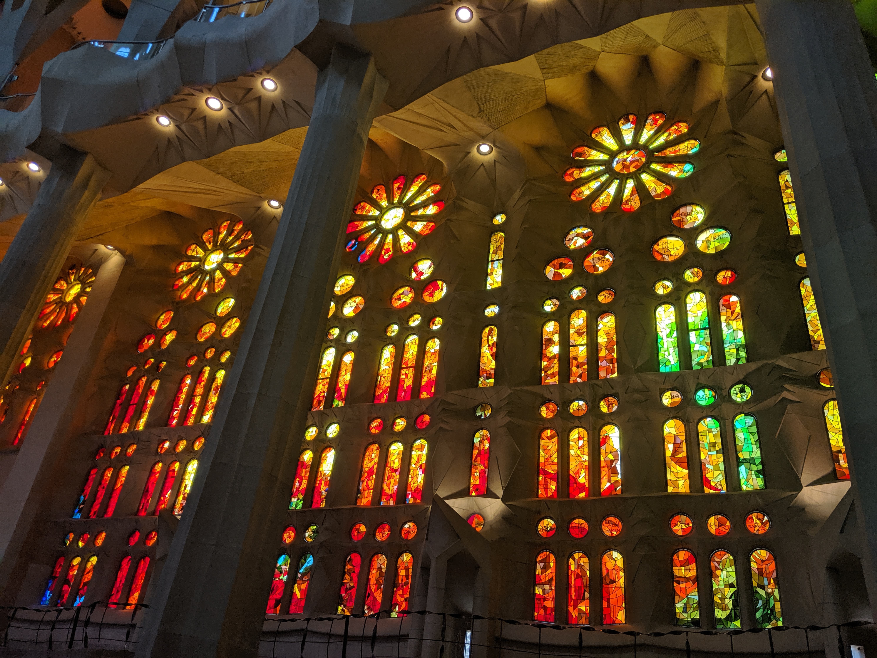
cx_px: 438
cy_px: 329
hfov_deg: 65.3
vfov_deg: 51.4
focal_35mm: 27
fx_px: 684
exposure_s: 1/296
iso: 50
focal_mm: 4.44
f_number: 1.8
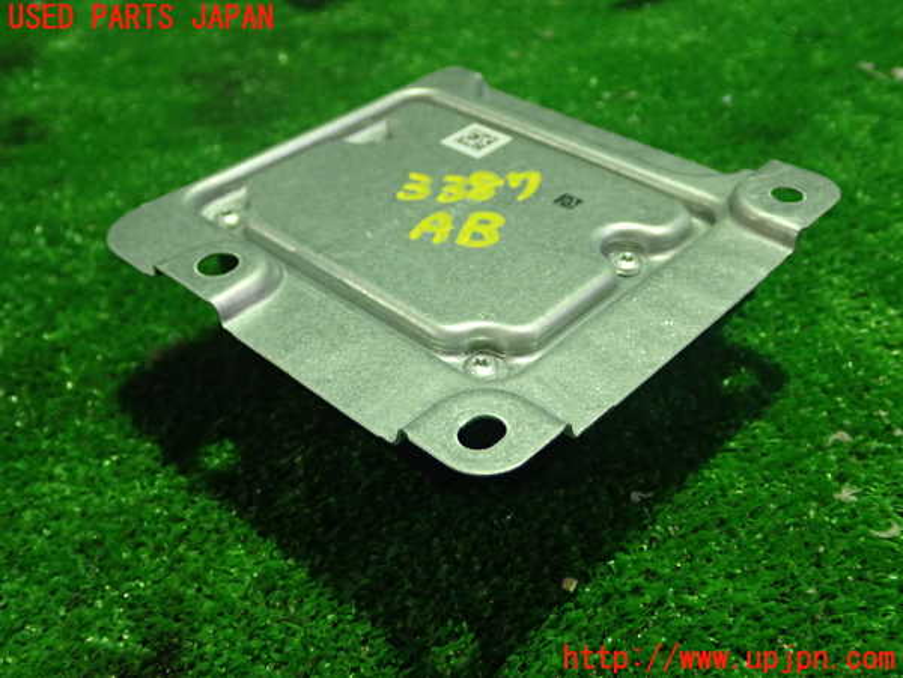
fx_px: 939
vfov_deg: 39.7
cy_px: 339
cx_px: 452
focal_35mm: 36
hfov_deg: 51.4
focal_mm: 6.37
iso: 800
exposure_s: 1/40
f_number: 2.5
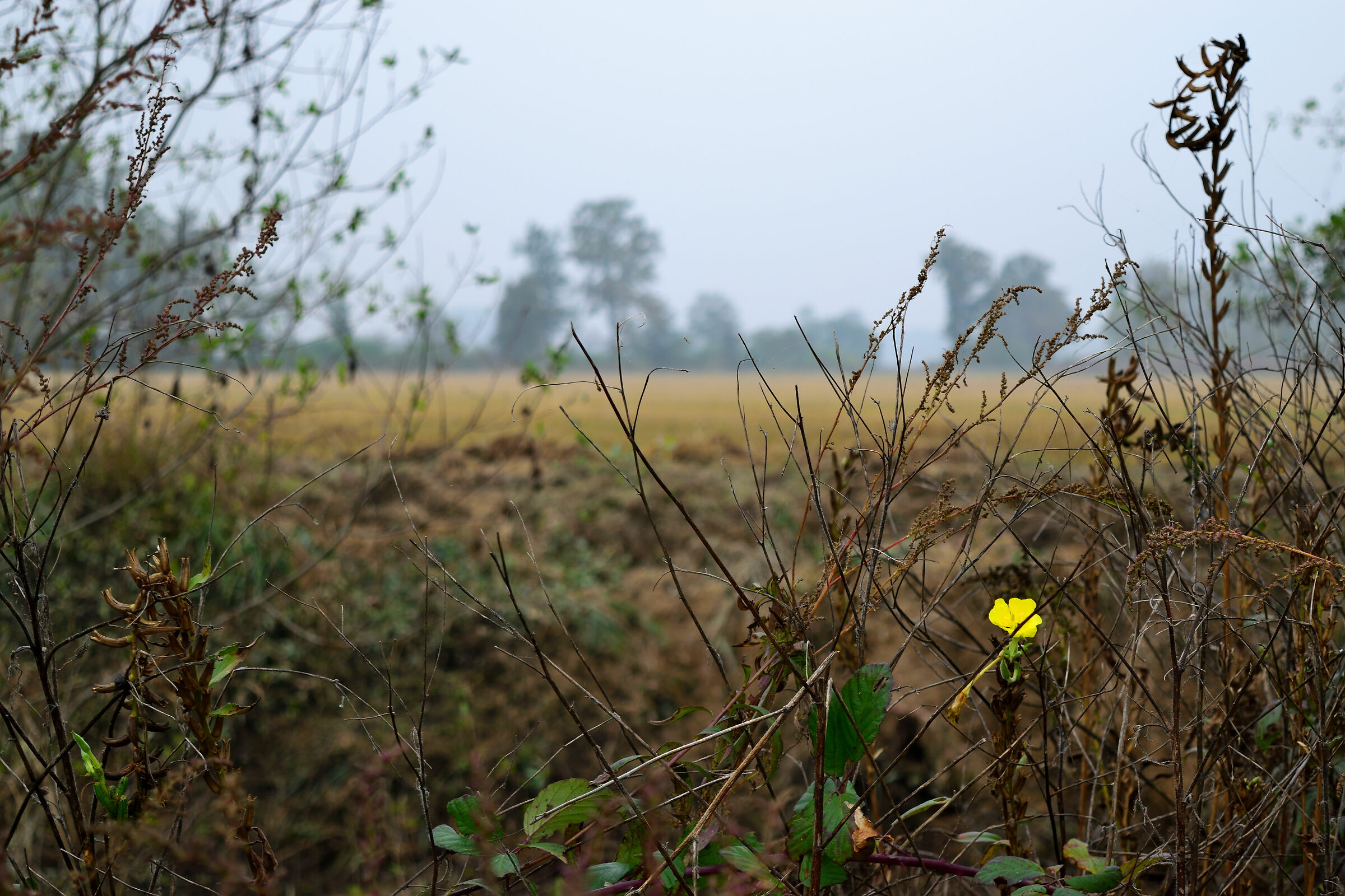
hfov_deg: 24.6
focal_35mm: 82
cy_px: 448
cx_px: 672
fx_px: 3082
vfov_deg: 16.6
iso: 100
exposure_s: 1/160
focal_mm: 55
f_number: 6.3
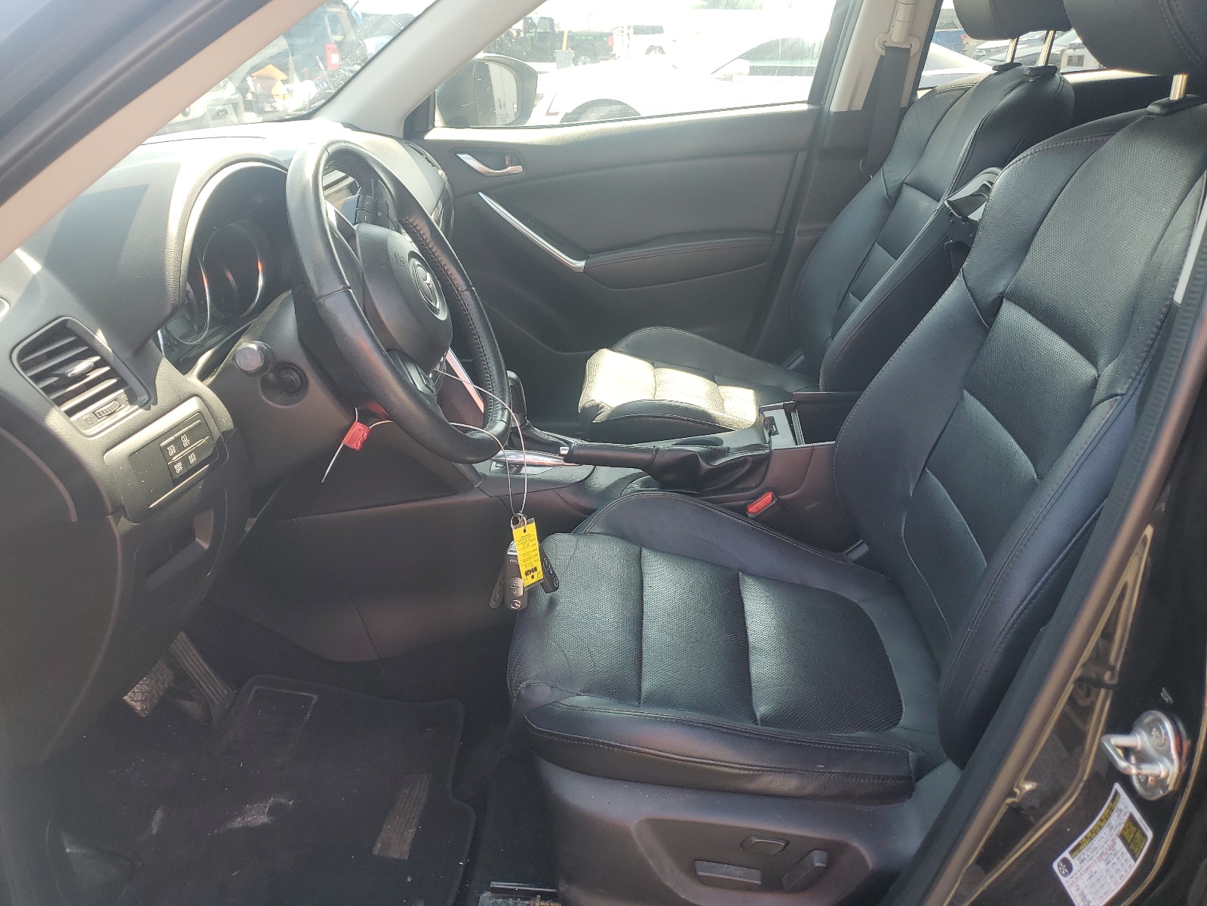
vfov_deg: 53.1
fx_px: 907
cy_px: 453
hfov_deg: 67.3
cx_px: 604
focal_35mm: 26
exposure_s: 1/286
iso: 50
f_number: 1.5
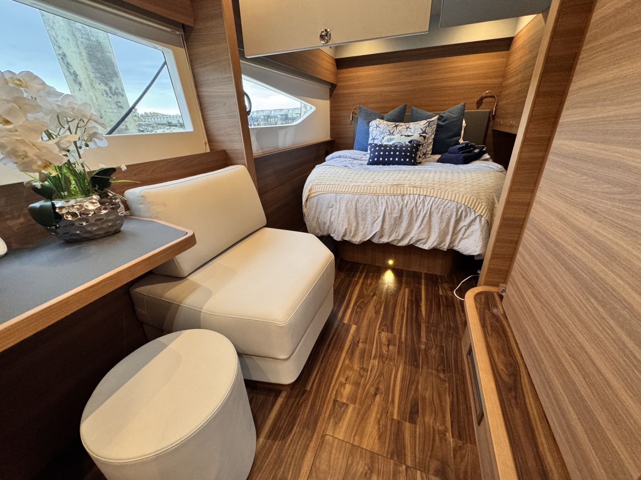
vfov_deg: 85.7
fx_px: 259
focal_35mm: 14
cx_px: 320
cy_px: 240
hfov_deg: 102.1
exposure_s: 1/60
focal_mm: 2.22
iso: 400
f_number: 2.2
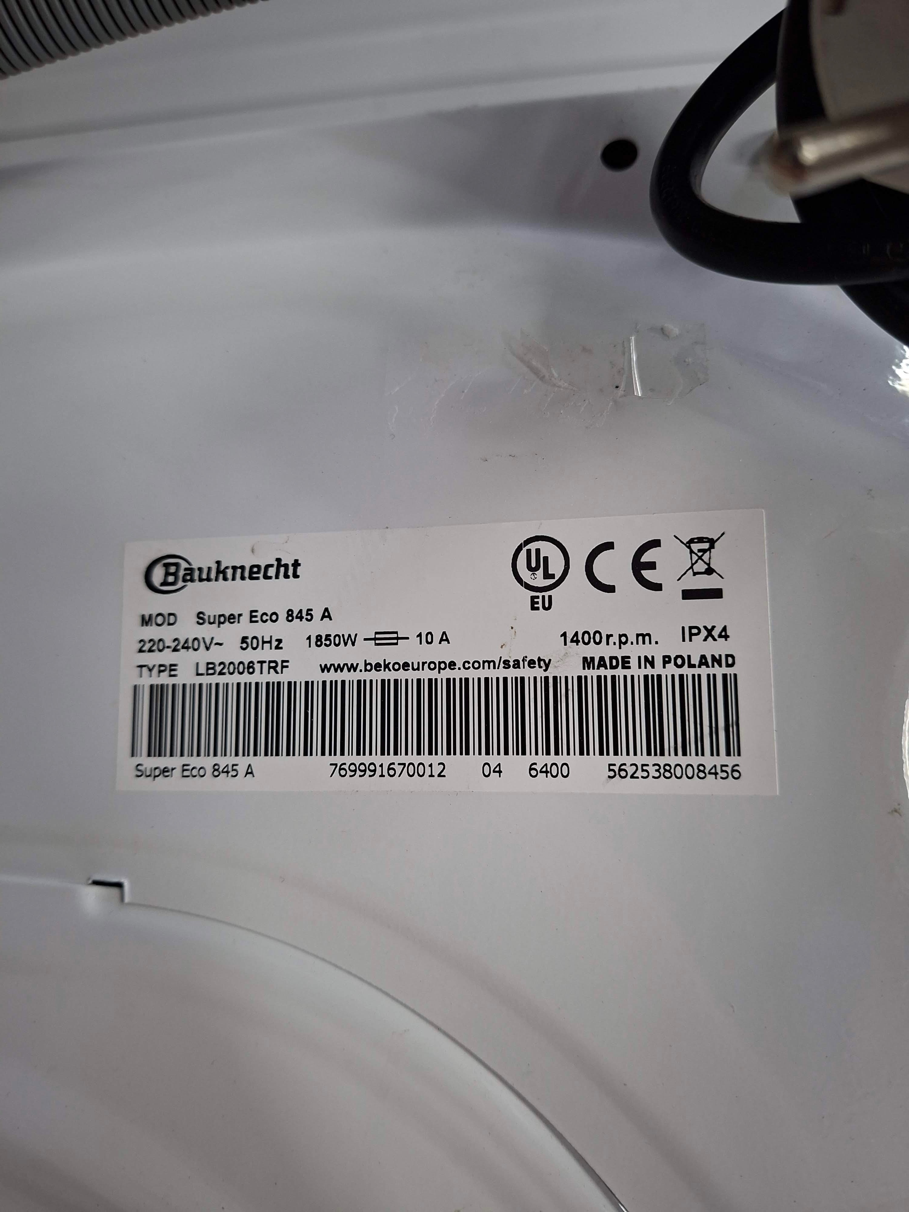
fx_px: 805
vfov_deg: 73.9
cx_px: 454
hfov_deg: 58.9
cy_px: 606
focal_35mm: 23
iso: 250
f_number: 1.8
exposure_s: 1/50
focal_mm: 5.54
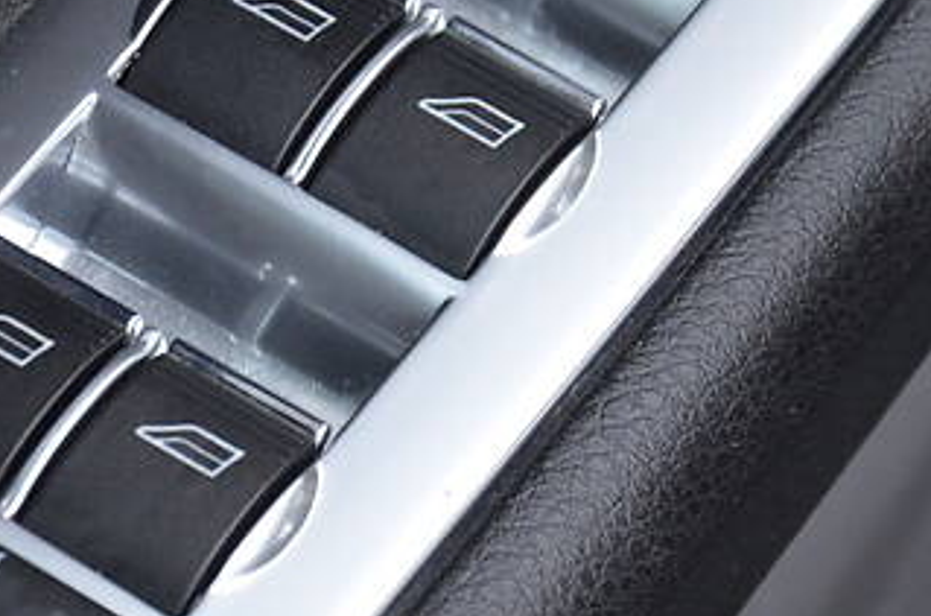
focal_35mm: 395
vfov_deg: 3.5
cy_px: 143
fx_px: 10196
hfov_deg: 5.2
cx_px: 444
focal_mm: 105
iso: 800
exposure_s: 1/40
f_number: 5.6
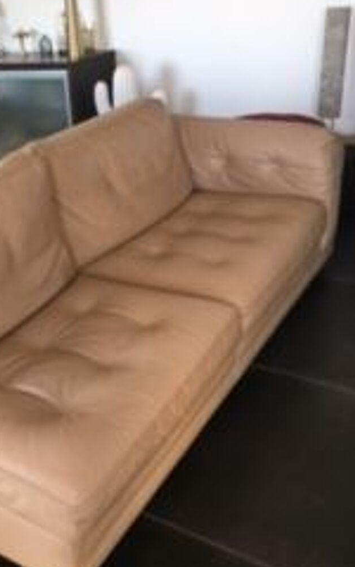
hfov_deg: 30.6
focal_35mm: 41
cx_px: 78
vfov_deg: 48.2
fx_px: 635
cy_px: 281
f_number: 2.2
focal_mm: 4.15
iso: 32
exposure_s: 1/33
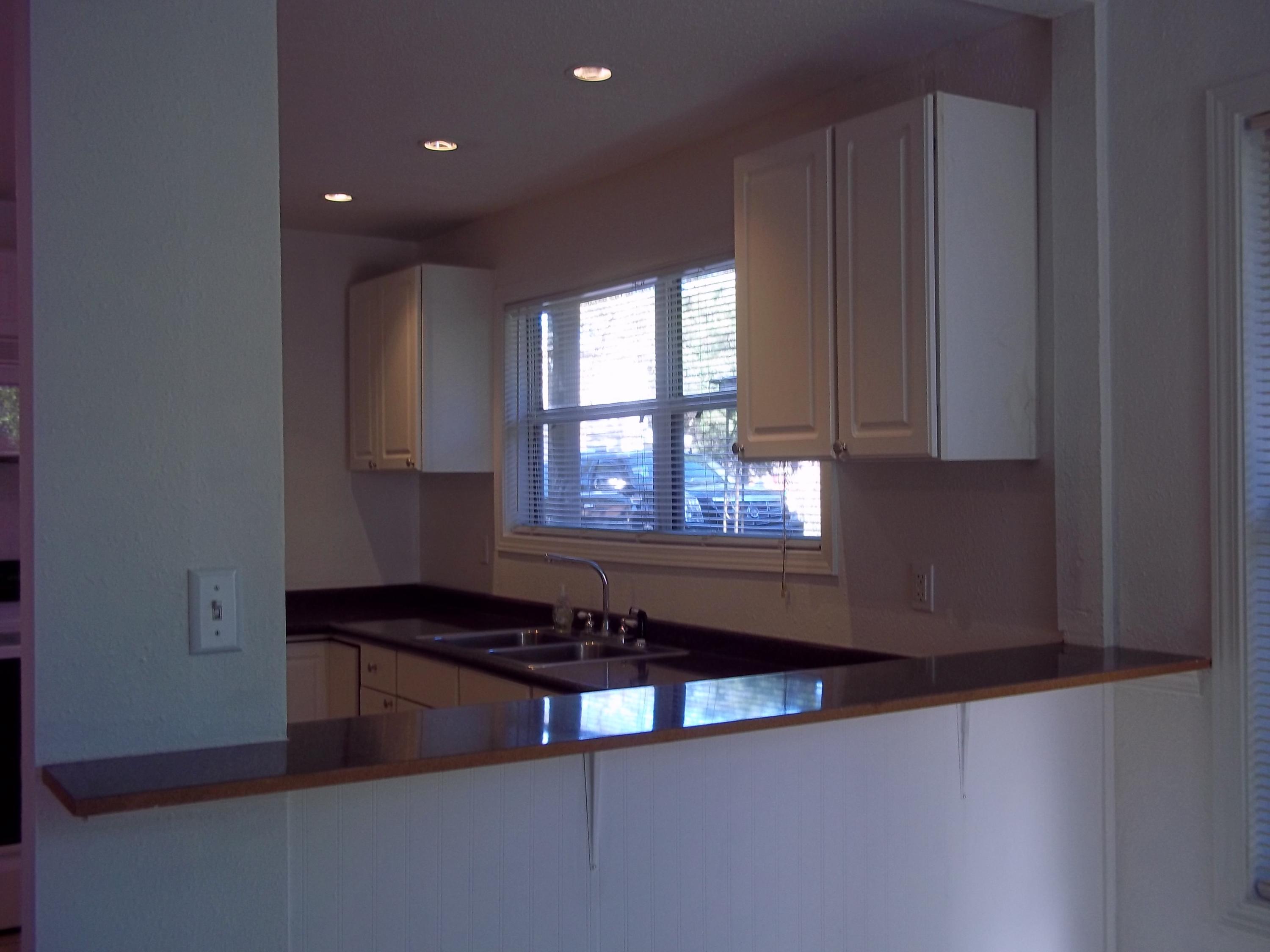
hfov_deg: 51.4
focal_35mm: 36
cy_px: 476
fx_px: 1321
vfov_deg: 39.7
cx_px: 635
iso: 80
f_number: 3.1
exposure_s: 1/40
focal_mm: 6.5
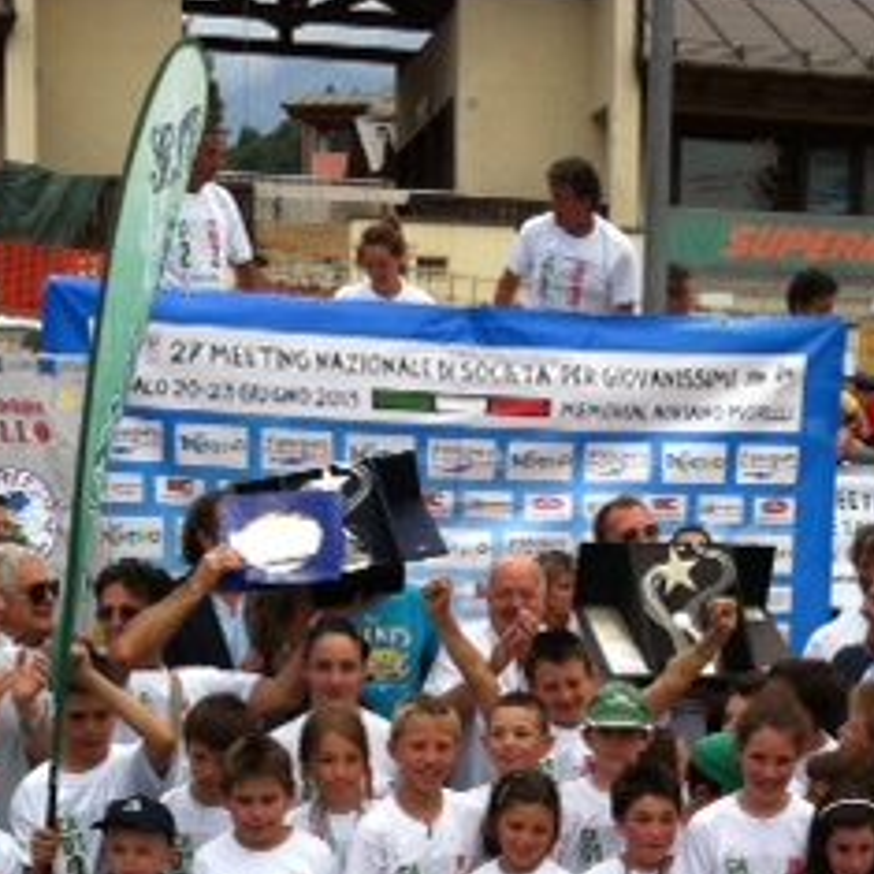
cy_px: 777
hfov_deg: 20.4
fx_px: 2399
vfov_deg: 20.3
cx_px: 718
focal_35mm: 84
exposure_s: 1/662
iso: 80
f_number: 2.8
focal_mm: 3.85
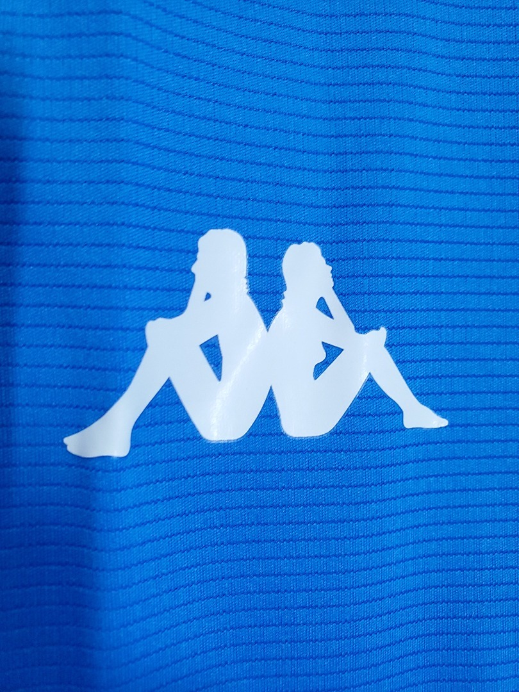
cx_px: 260
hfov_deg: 53.1
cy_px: 346
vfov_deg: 67.3
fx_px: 520
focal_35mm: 26
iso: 250
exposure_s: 1/15
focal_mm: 4.3
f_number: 2.4
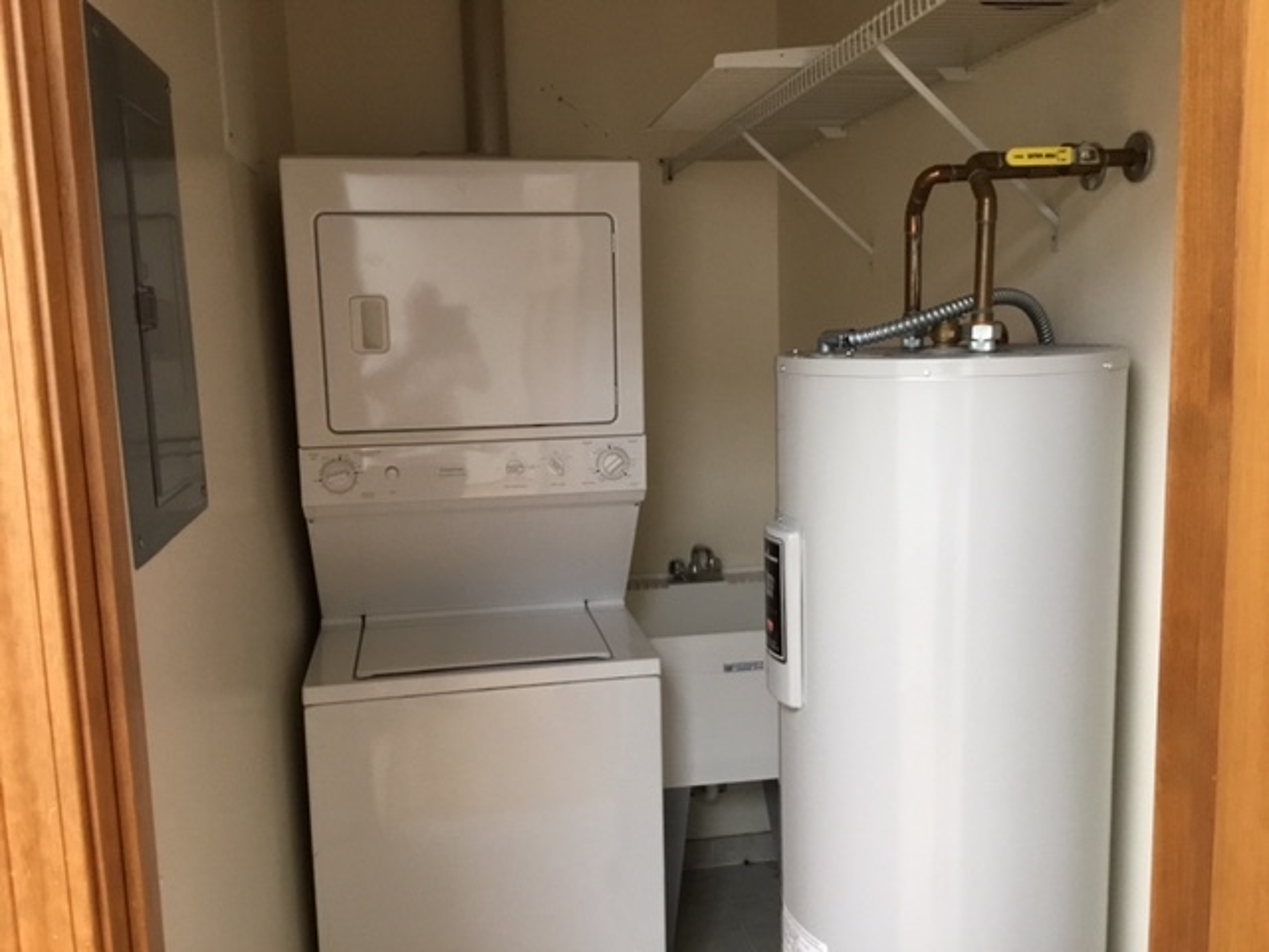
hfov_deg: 58.4
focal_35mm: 31
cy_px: 476
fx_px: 1136
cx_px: 634
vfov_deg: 45.4
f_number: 2.4
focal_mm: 3.3
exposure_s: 1/30
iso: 125
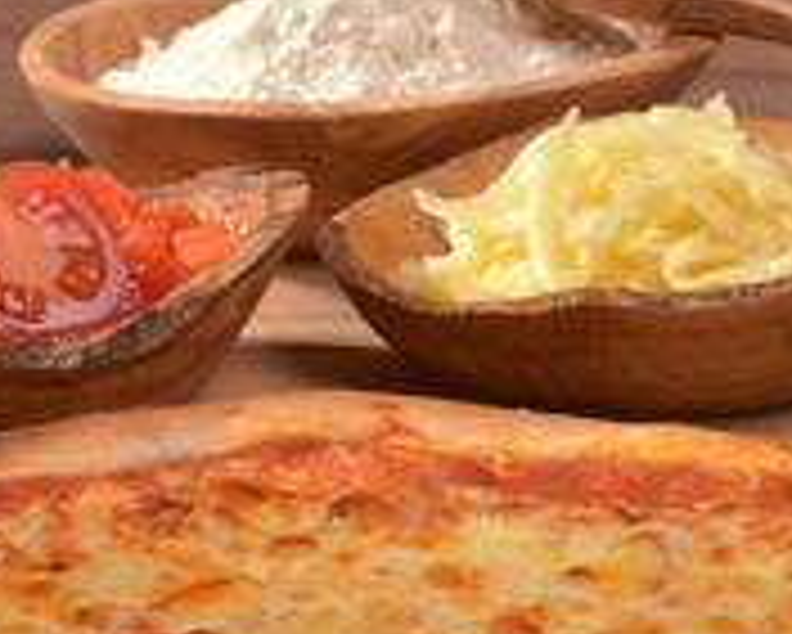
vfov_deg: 7.2
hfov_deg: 9.1
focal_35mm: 213
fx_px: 4996
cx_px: 405
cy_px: 740
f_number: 16
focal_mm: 50
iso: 1000
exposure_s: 1/250
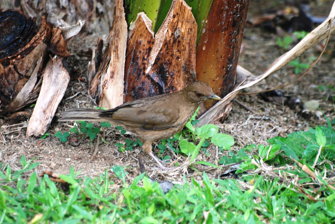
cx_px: 171
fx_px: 4603
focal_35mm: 494
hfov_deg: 4.2
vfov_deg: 2.8
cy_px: 113
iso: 400
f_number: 5.6
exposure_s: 1/100
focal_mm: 300
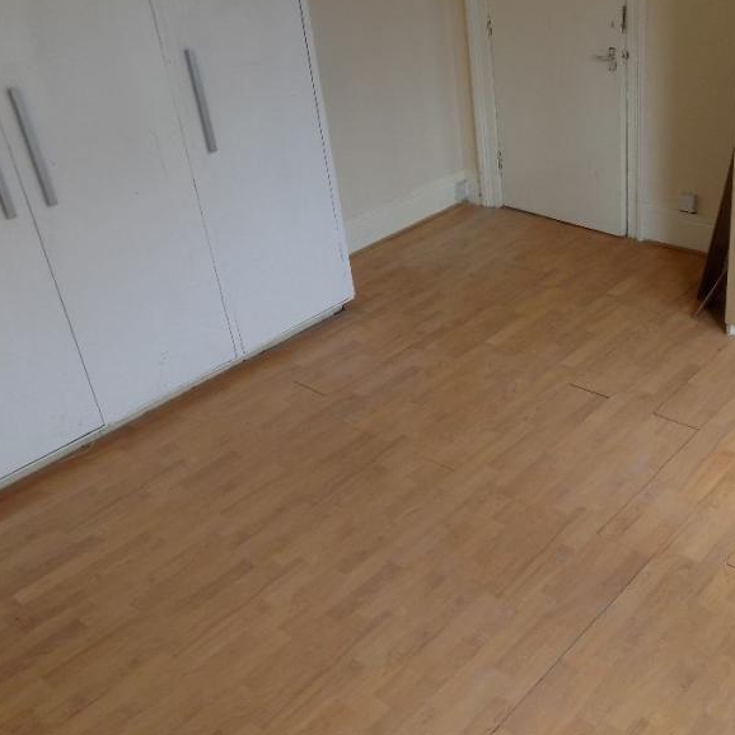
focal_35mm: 36
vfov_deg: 46.0
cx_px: 535
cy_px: 331
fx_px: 865
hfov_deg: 44.8
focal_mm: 4
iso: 100
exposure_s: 1/30
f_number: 3.1
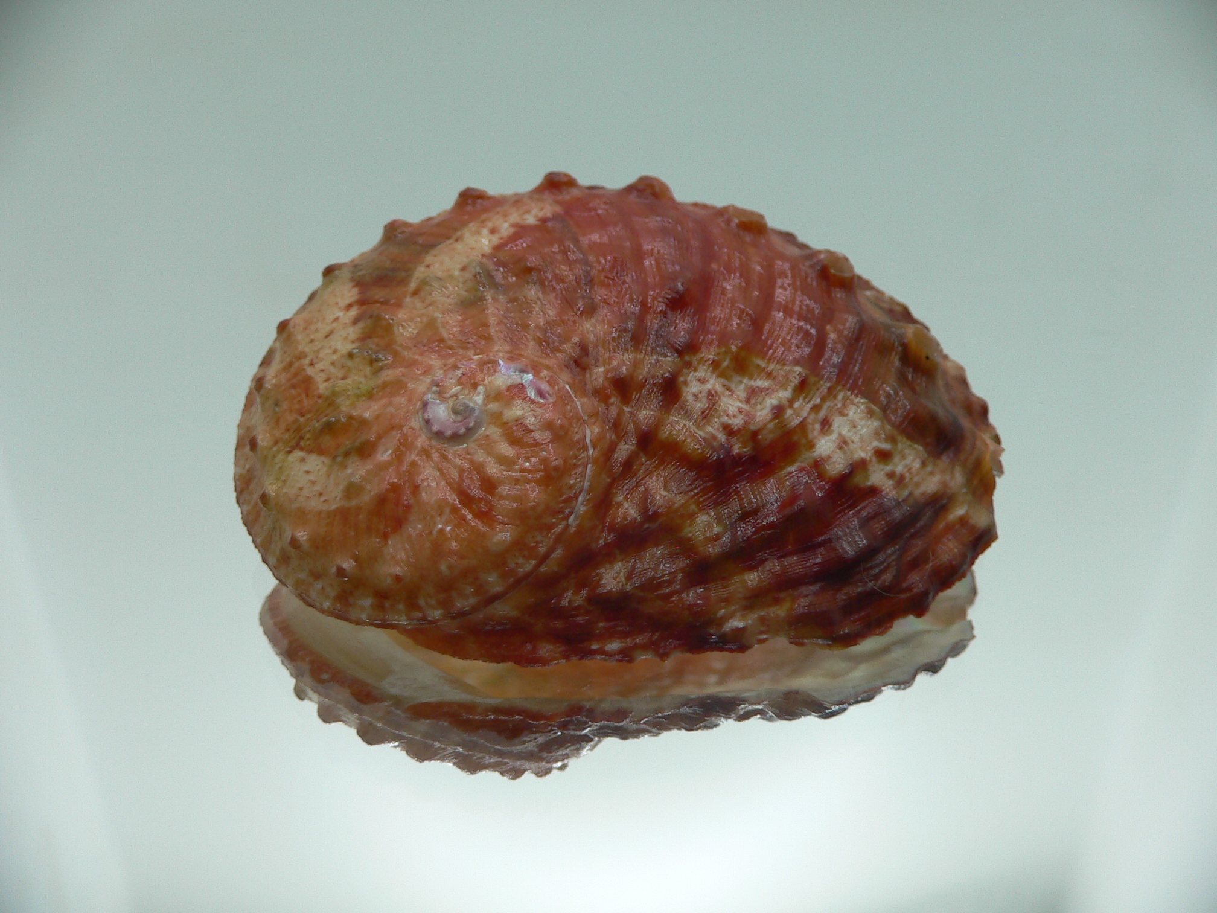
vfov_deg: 40.7
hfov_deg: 52.6
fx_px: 1231
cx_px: 608
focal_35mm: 35
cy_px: 456
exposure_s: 1/60
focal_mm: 4.6
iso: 80
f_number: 2.8
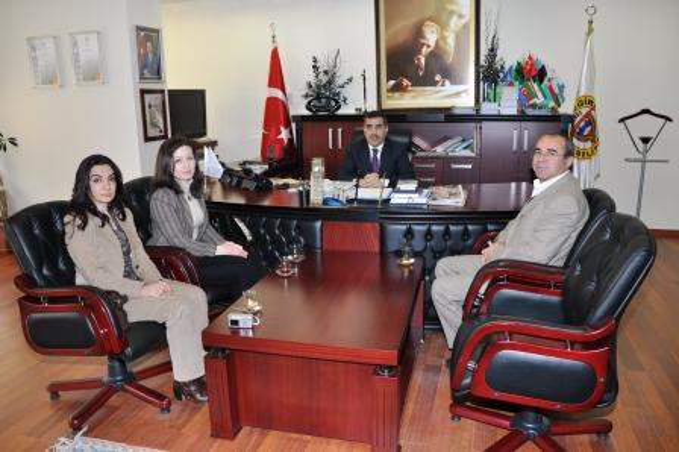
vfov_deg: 47.9
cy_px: 226
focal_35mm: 27
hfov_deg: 67.4
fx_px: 509
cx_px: 340
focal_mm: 18
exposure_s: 1/60
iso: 200
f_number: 4
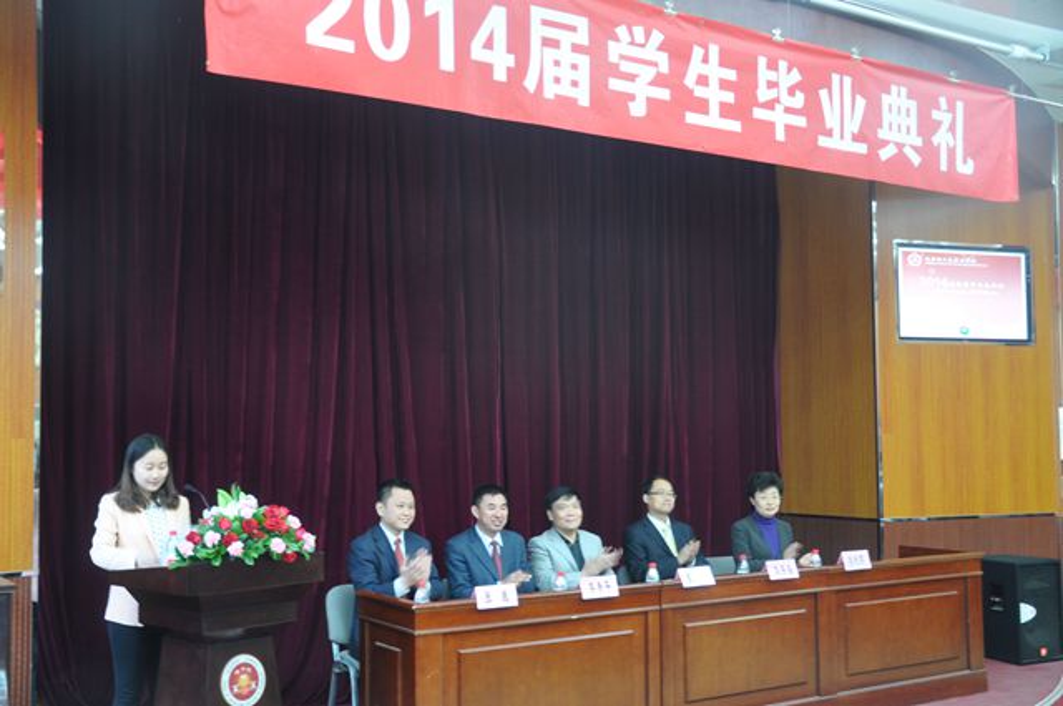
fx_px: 1062
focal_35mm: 36
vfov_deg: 36.8
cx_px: 532
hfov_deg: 53.2
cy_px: 353
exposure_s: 1/8
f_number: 3.8
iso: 500
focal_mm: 24
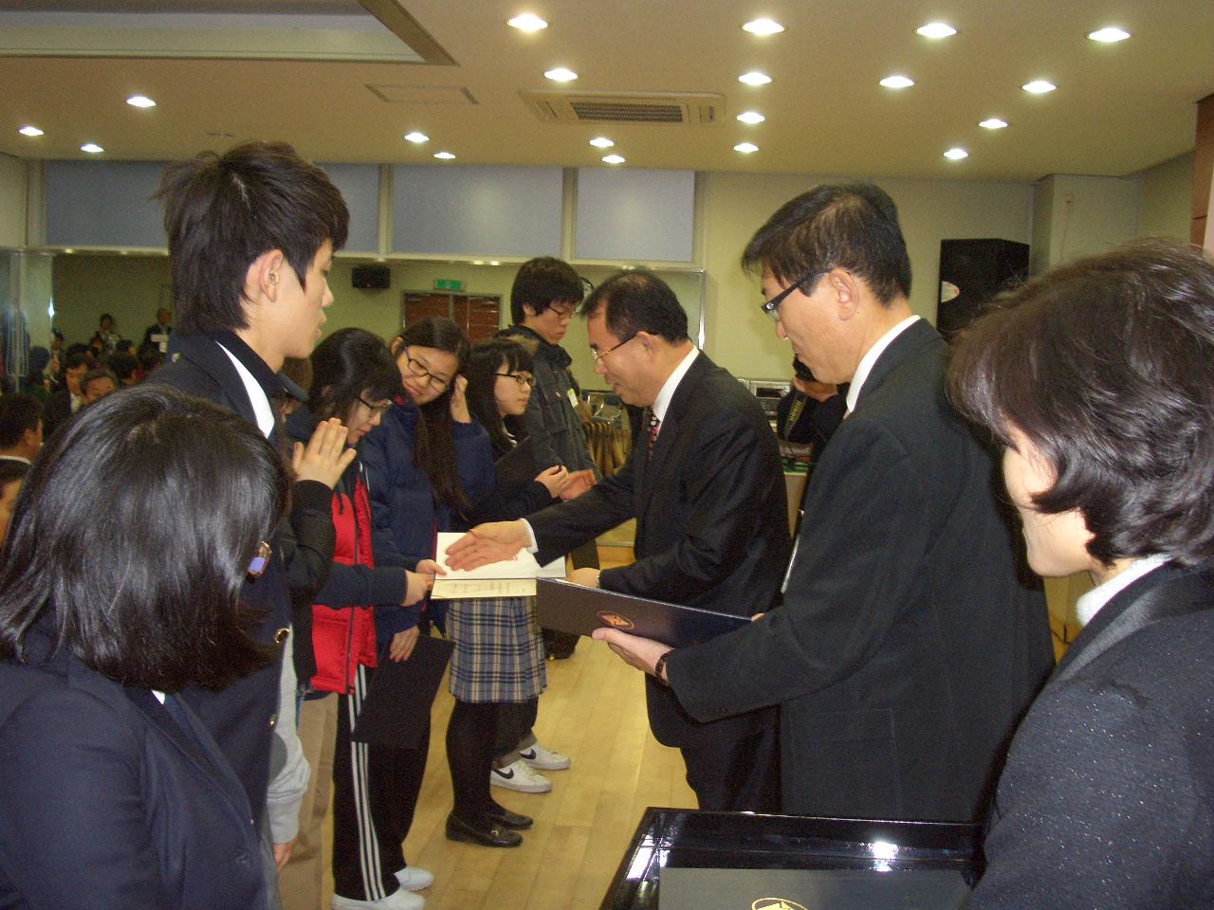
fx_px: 1438
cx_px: 607
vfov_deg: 35.1
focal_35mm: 41
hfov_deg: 45.8
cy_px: 455
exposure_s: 1/60
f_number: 2.8
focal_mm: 6.8
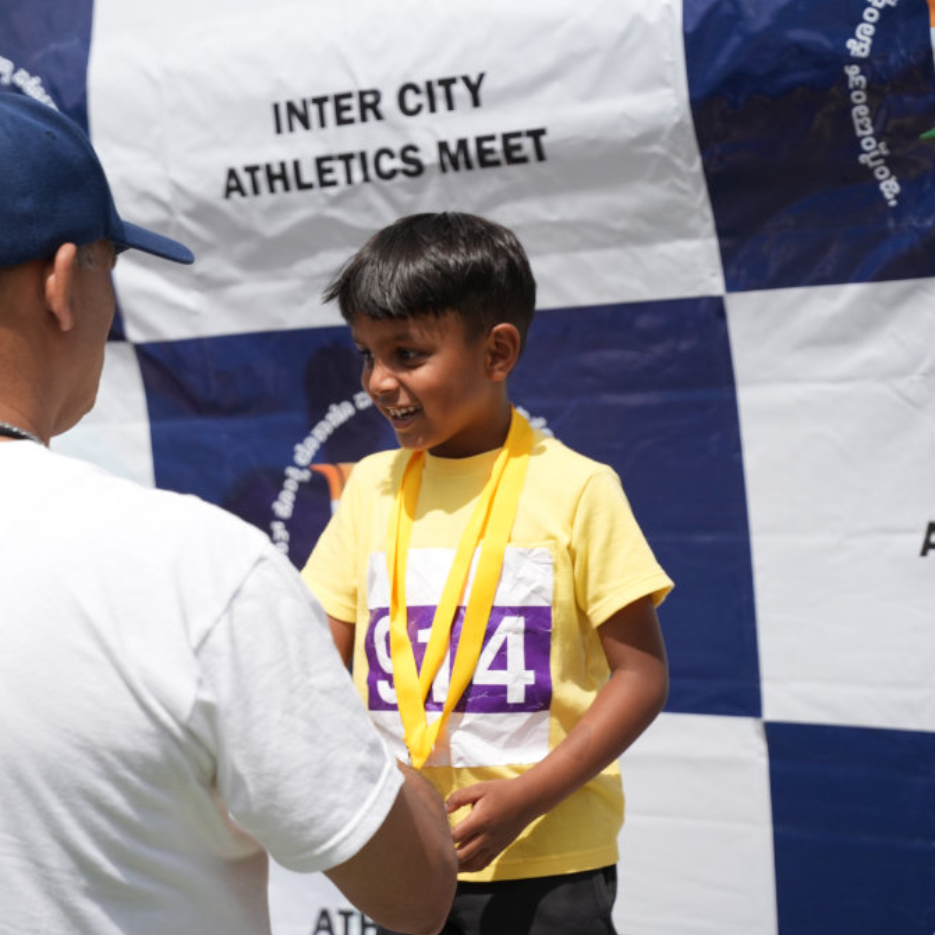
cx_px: 315
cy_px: 469
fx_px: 2025
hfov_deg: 25.9
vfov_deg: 26.0
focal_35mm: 66
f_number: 2.8
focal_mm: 51.2
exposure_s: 1/6400
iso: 250
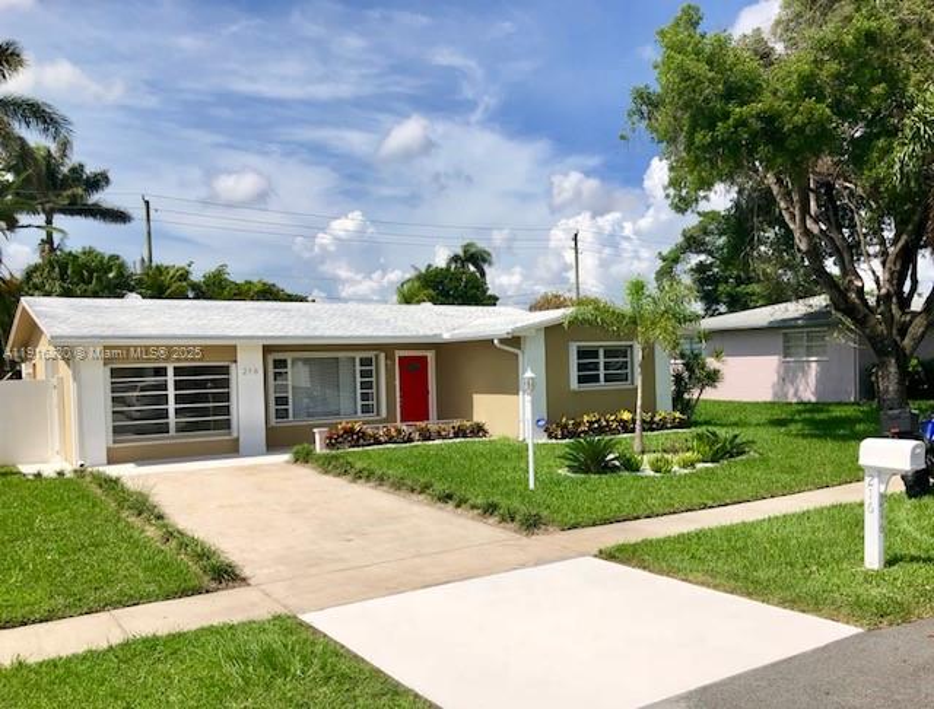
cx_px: 467
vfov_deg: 50.1
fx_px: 759
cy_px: 354
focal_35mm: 28
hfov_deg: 63.2
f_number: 1.8
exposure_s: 1/4425
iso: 25
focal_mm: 3.99
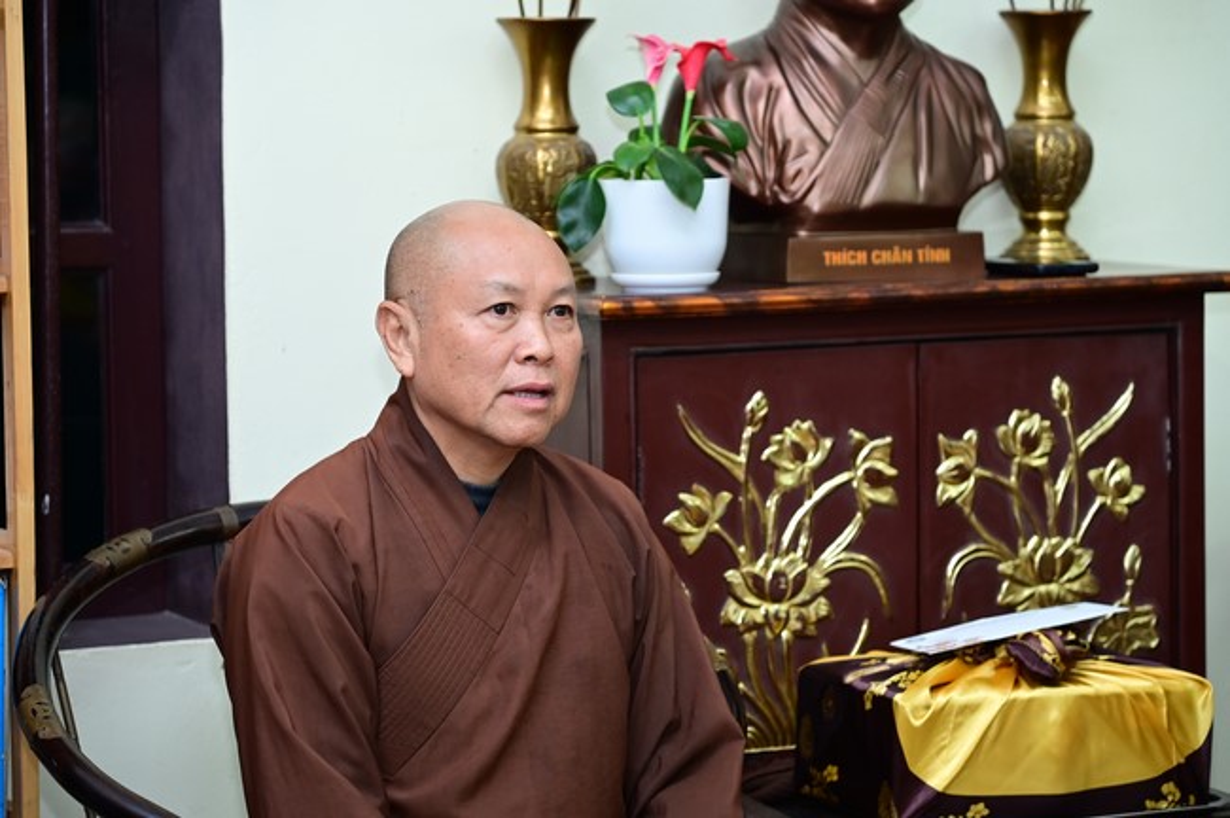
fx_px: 4096
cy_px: 409
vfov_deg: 11.4
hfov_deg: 17.1
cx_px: 615
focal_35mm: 120
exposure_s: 1/125
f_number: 4
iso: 2000
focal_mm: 120
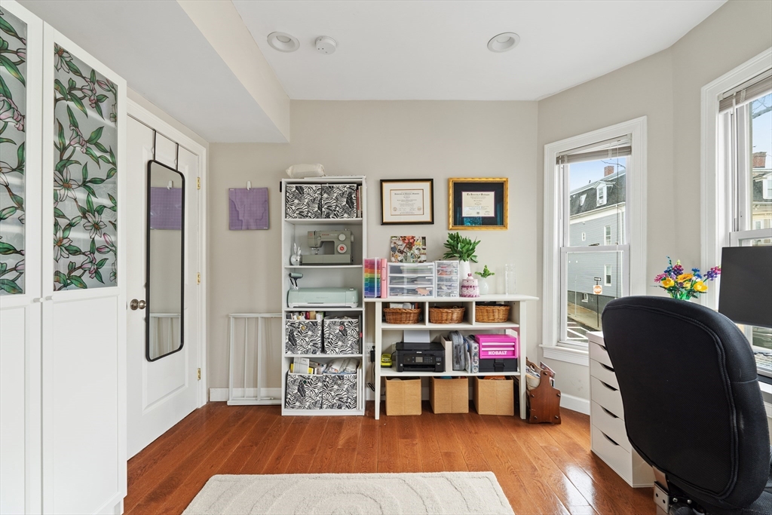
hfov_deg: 96.7
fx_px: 343
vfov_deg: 73.8
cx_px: 386
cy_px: 258
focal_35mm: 16
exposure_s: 1/4
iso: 320
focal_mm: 16
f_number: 7.1
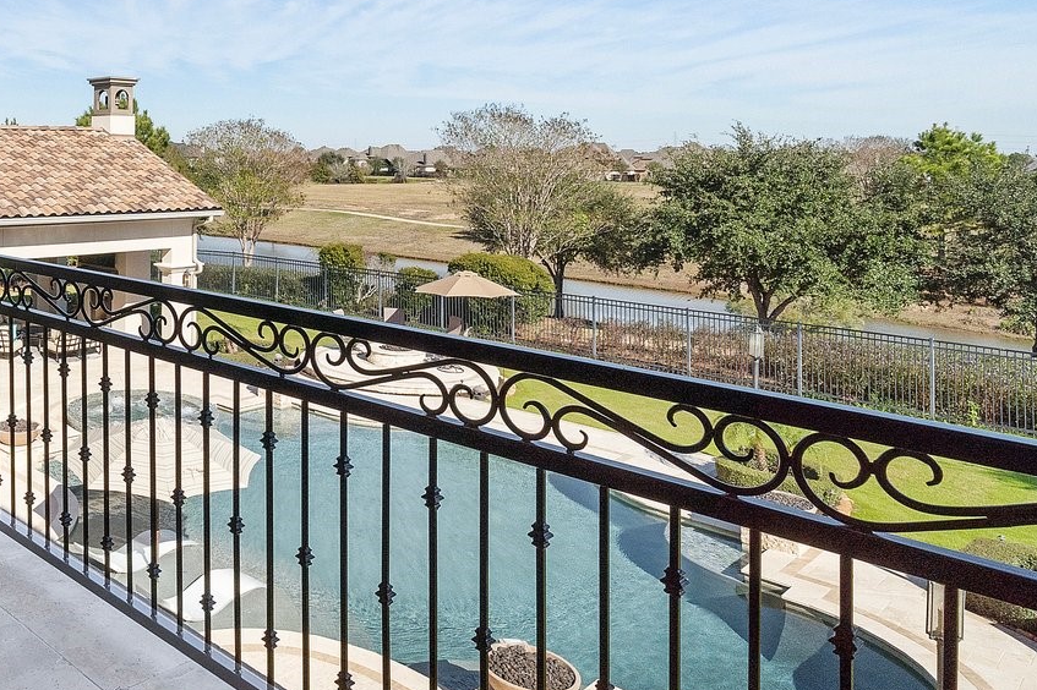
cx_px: 104
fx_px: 835
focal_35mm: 29
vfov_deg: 43.1
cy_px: 150
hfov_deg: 55.3
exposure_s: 1/160
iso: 640
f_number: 8
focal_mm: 12
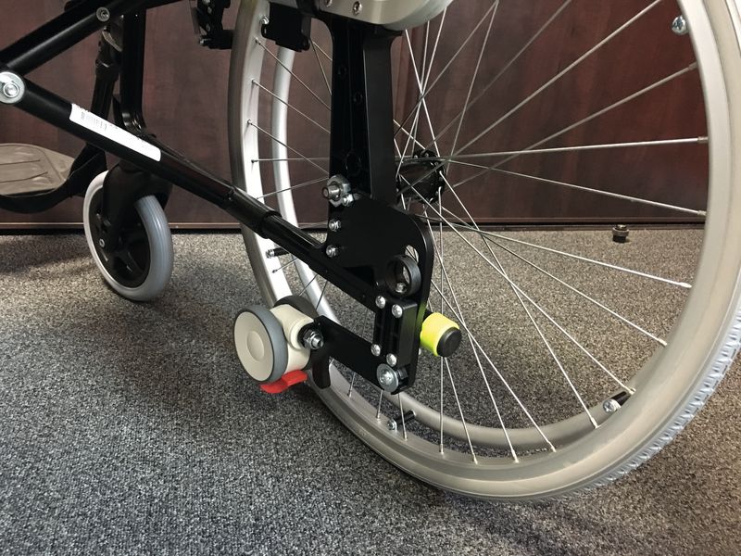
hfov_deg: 61.7
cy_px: 278
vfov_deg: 48.2
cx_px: 370
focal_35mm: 29
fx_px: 621
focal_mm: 4.15
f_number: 2.2
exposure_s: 1/17
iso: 320
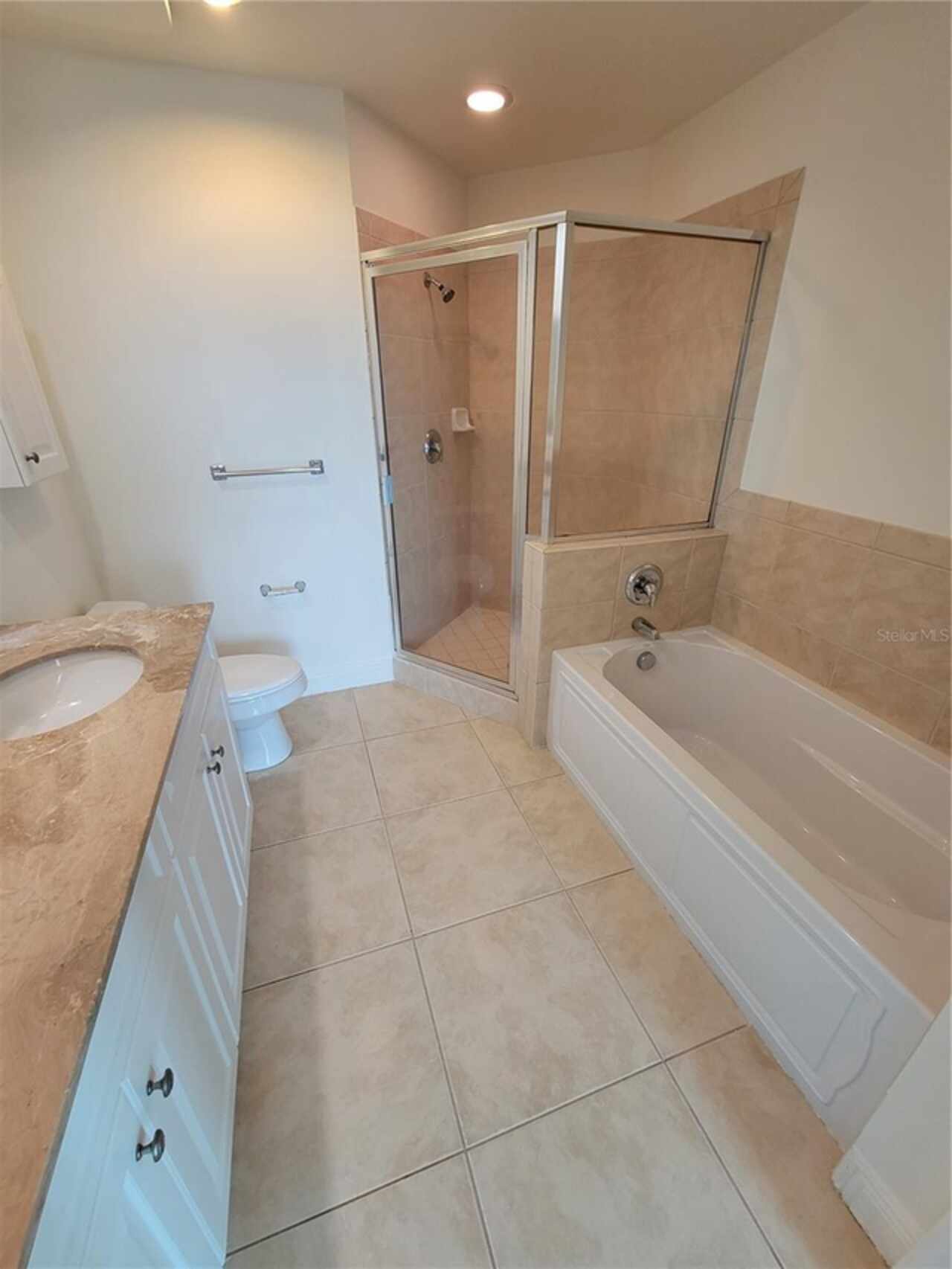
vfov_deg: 106.2
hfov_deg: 89.9
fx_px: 477
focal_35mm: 13
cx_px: 476
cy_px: 634
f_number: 2.2
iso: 160
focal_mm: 2.2
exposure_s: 1/60
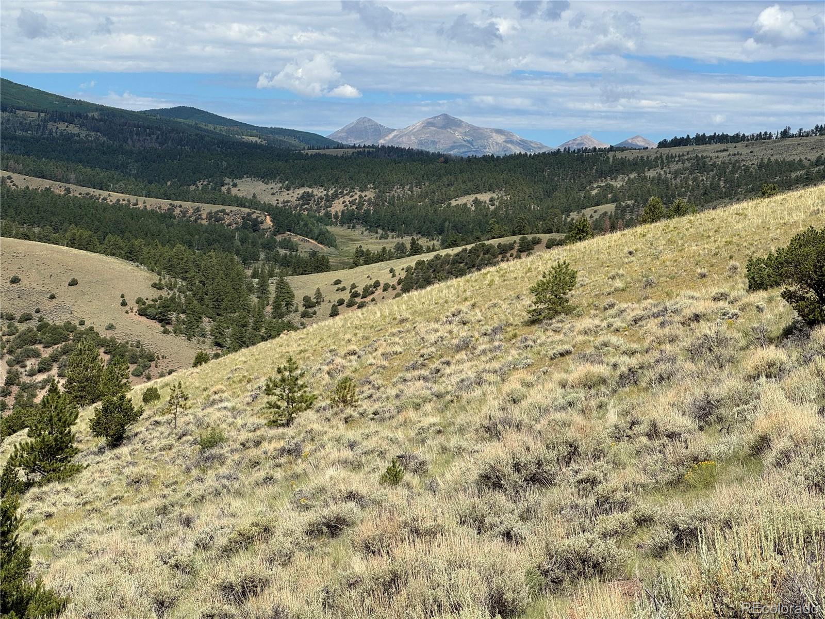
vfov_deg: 19.1
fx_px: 1835
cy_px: 310
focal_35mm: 77
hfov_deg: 25.3
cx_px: 412
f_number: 2.8
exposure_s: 1/1193
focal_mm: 9
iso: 25
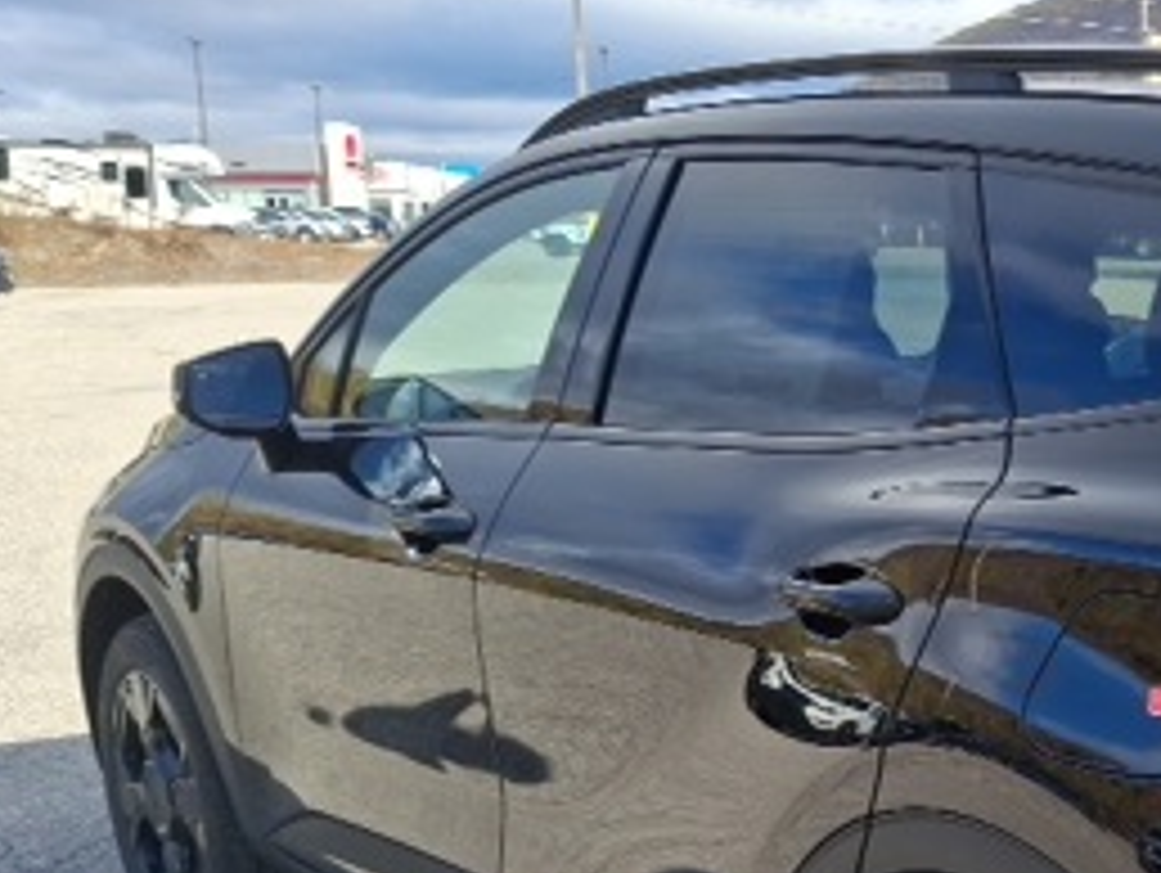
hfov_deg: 28.4
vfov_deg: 23.3
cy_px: 724
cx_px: 1274
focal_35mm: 62
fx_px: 2081
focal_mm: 4.69
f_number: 1.8
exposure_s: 1/1133
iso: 30
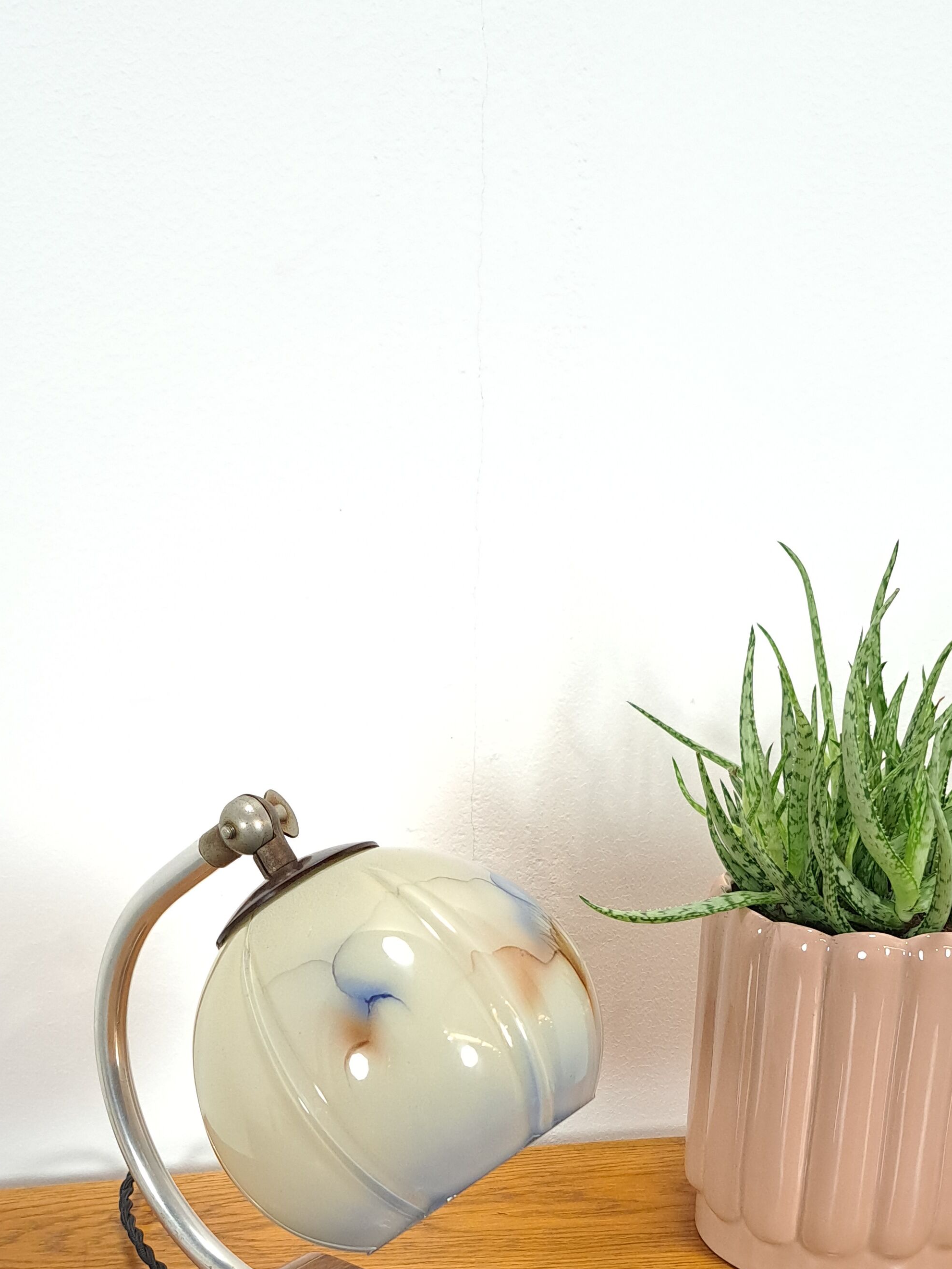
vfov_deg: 43.1
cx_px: 473
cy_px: 980
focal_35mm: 42
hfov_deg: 34.4
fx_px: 1540
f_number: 1.8
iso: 400
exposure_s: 1/50
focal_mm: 5.23
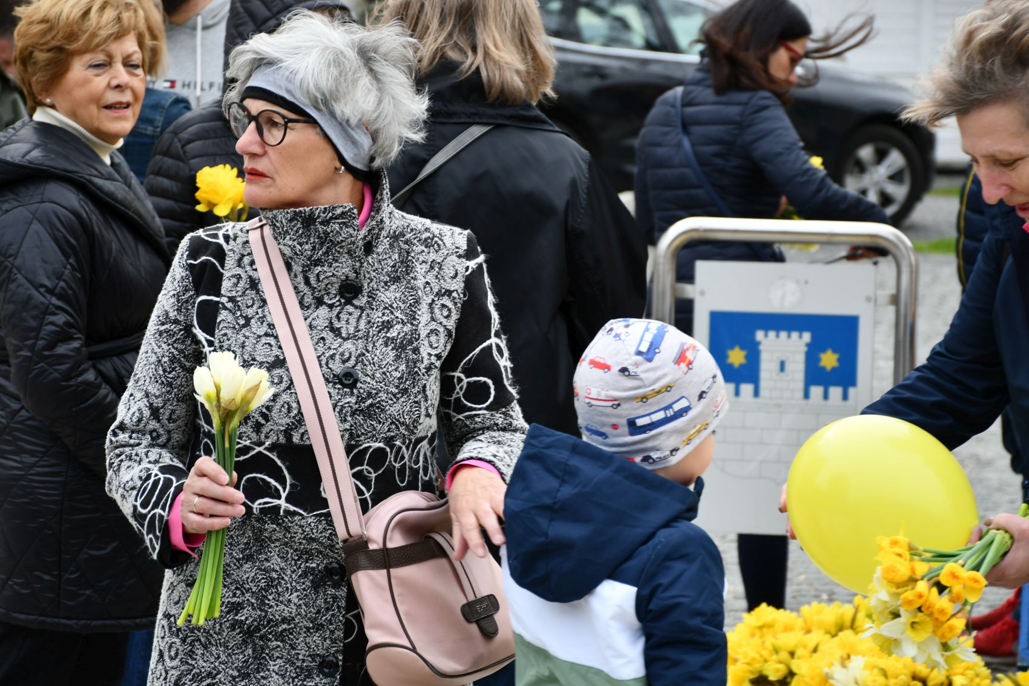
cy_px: 343
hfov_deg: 15.2
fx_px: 3858
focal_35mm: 135
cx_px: 514
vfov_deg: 10.2
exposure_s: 1/250
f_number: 6.3
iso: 200
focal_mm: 90
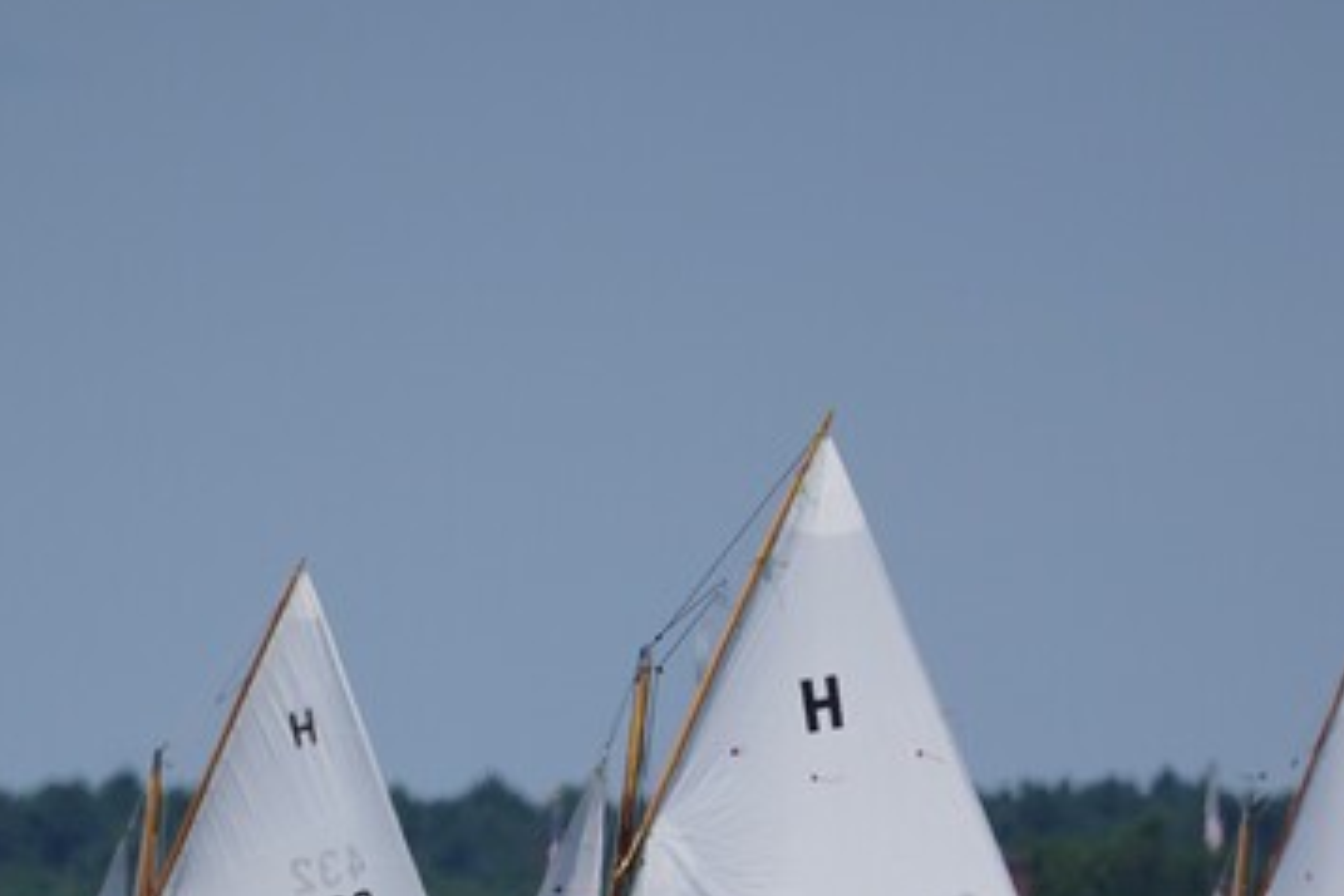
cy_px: 924
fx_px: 75258
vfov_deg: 0.7
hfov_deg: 1.0
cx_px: 681
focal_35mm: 2016
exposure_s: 1/1600
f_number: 6.3
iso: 160
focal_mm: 600
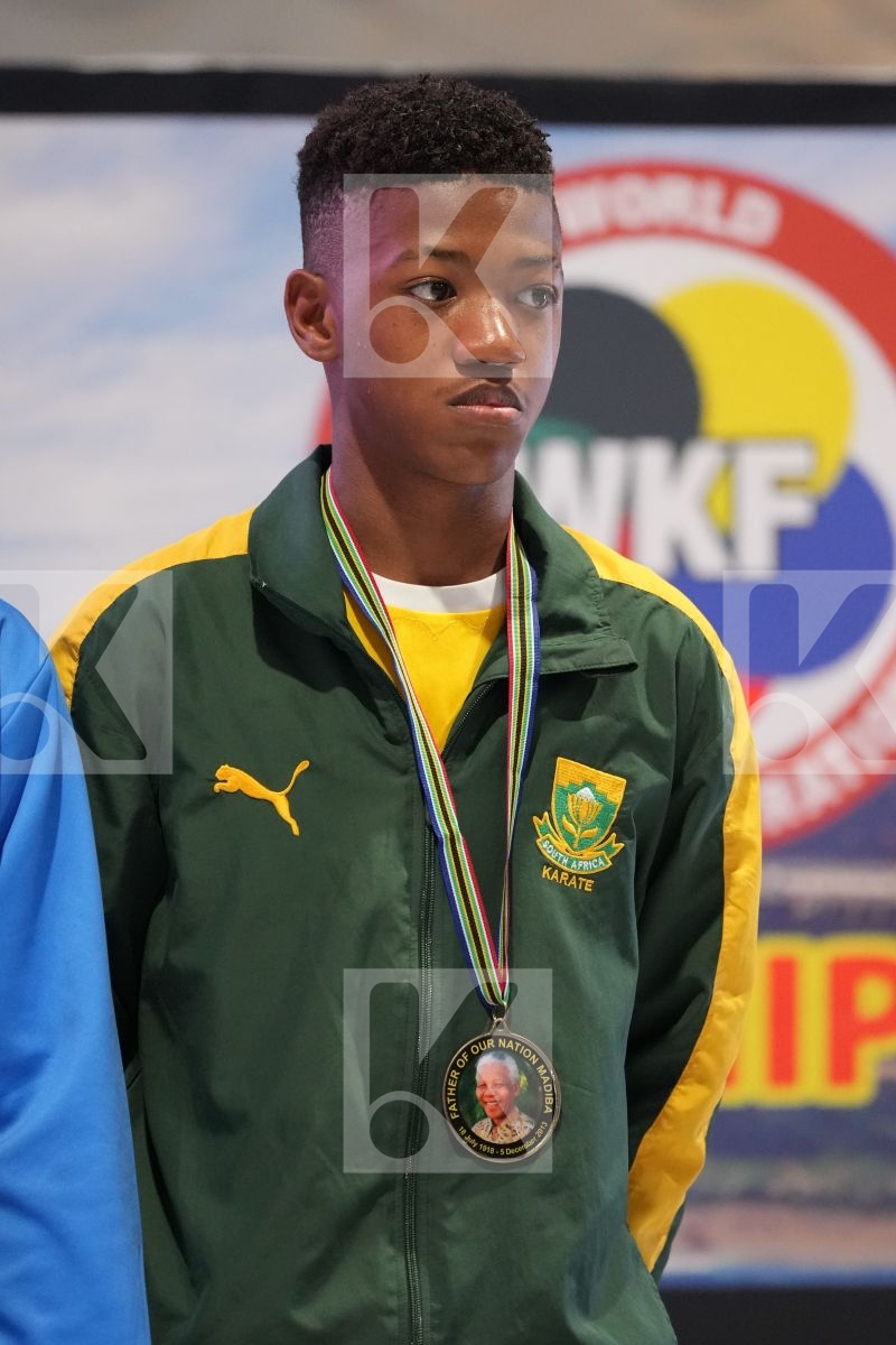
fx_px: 11199
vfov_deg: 6.9
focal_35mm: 300
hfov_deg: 4.6
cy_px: 672
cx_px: 448
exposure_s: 1/250
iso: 4000
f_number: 2.8
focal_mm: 200
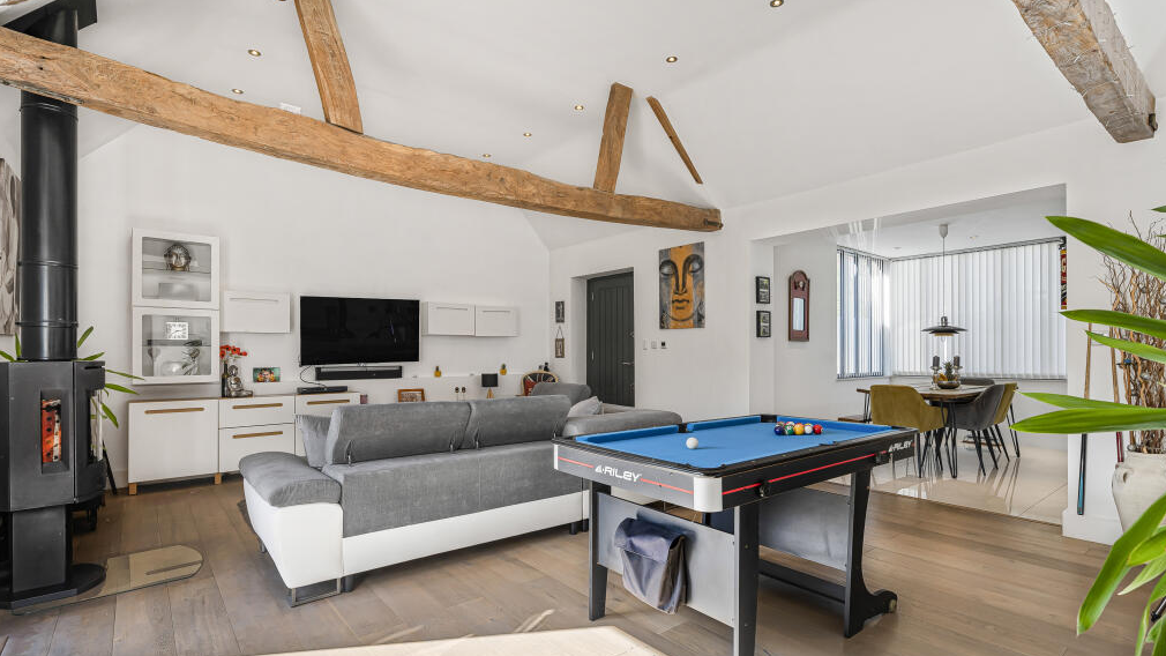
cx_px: 588
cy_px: 391
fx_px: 526
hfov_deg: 95.9
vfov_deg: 63.4
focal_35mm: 17
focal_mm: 16
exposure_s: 1/50
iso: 400
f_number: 8
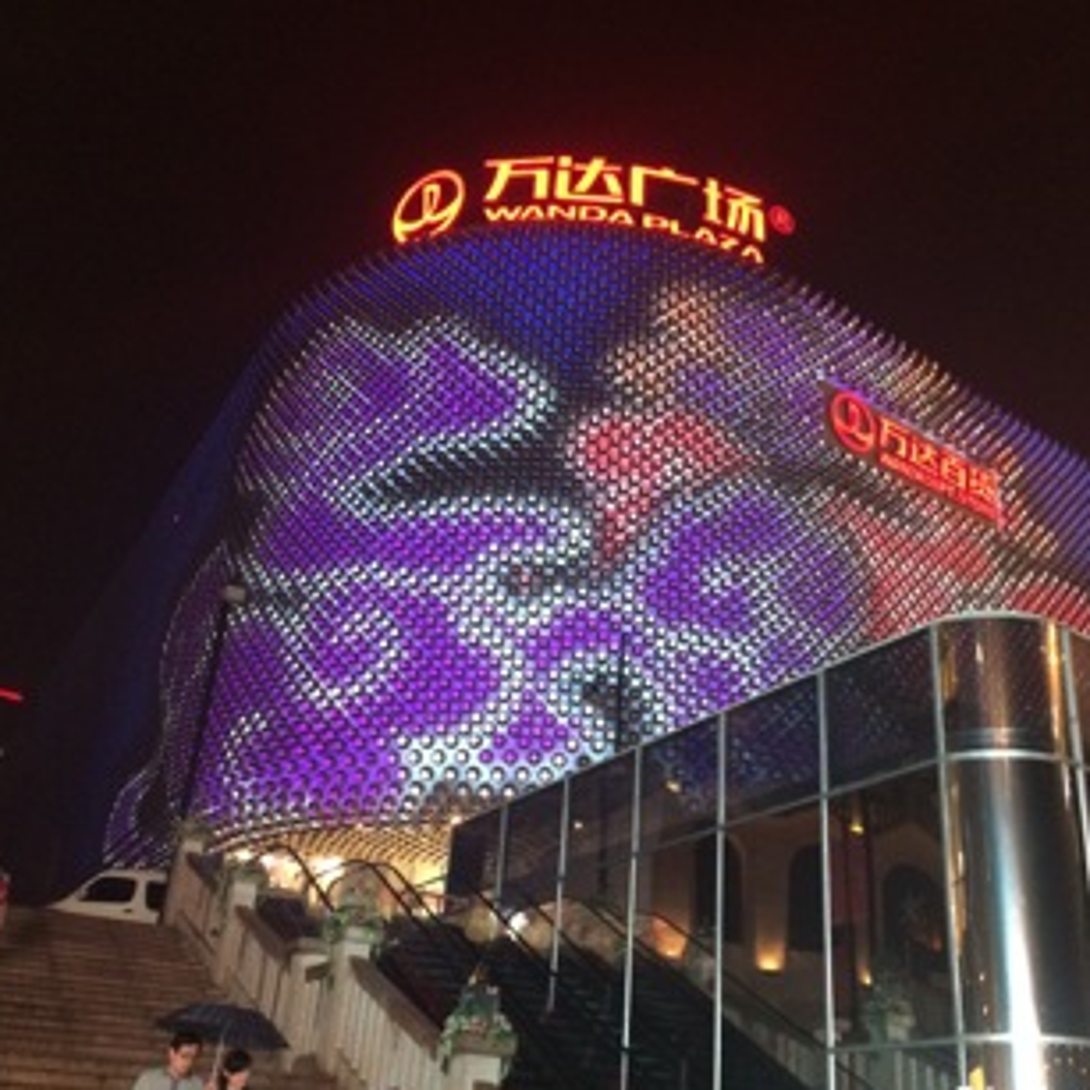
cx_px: 628
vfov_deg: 43.9
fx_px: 1354
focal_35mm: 38
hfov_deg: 43.7
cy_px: 557
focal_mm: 4.12
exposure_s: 1/30
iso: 320
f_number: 2.2
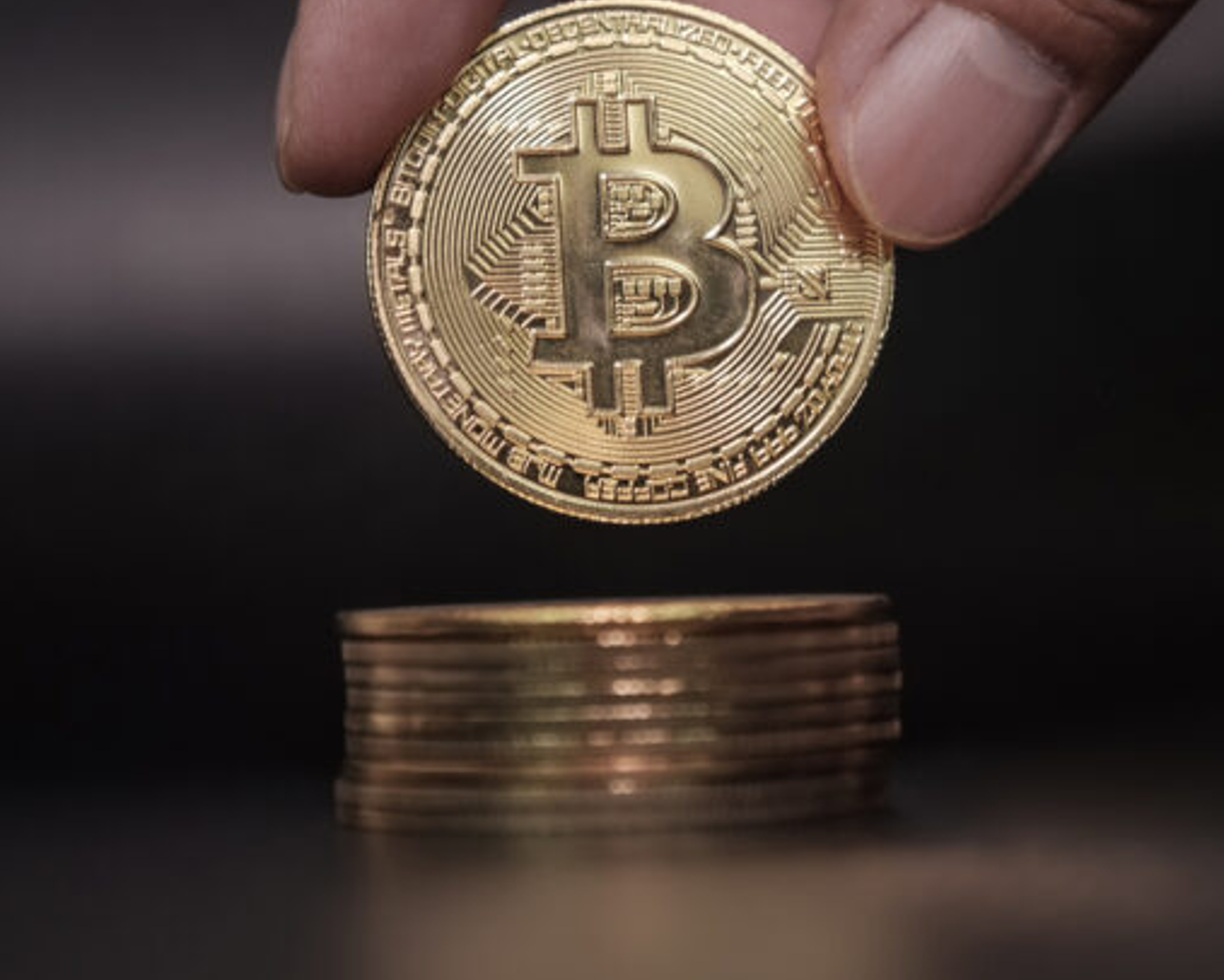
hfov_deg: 12.2
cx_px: 616
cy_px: 157
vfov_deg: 9.8
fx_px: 5726
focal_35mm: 158
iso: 160
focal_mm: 48.5
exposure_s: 1/100
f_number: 2.8
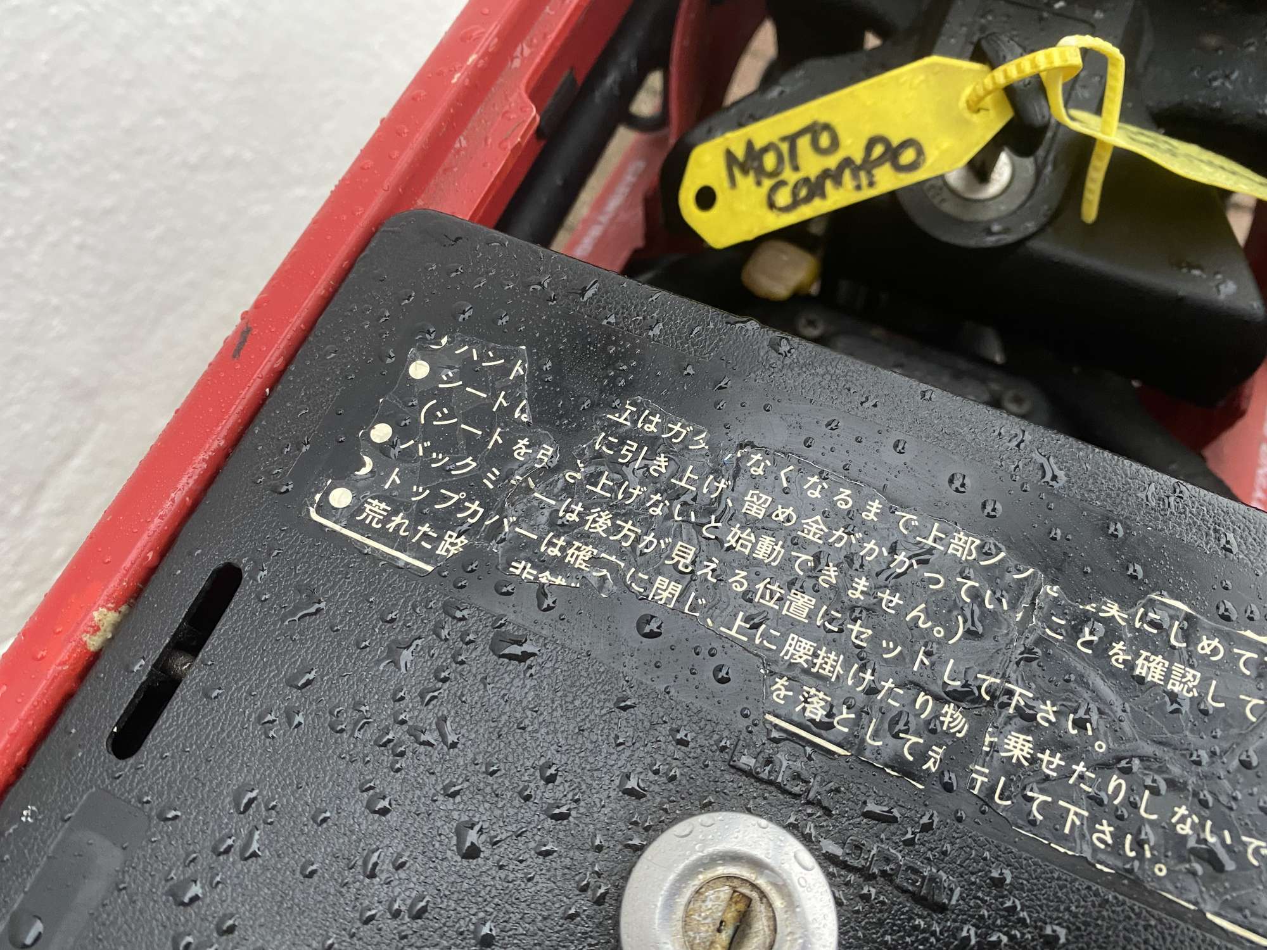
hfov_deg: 67.3
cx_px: 634
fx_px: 952
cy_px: 475
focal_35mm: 26
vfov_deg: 53.1
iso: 200
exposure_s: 1/50
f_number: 1.8
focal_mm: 4.25
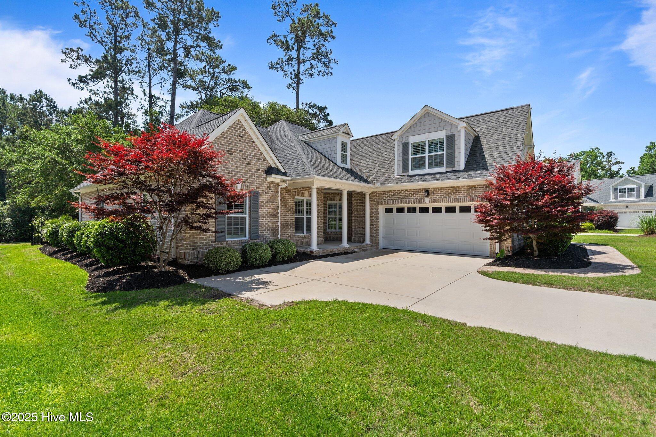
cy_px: 218
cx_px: 328
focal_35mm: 16
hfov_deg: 96.7
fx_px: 292
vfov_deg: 73.7
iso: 100
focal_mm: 16
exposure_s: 1/125
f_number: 9
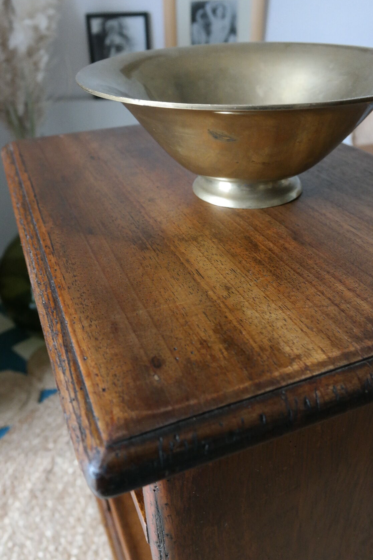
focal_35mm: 31
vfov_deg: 60.3
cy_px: 280
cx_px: 182
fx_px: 482
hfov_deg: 42.3
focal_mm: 20
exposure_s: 1/25
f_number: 5.6
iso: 1600
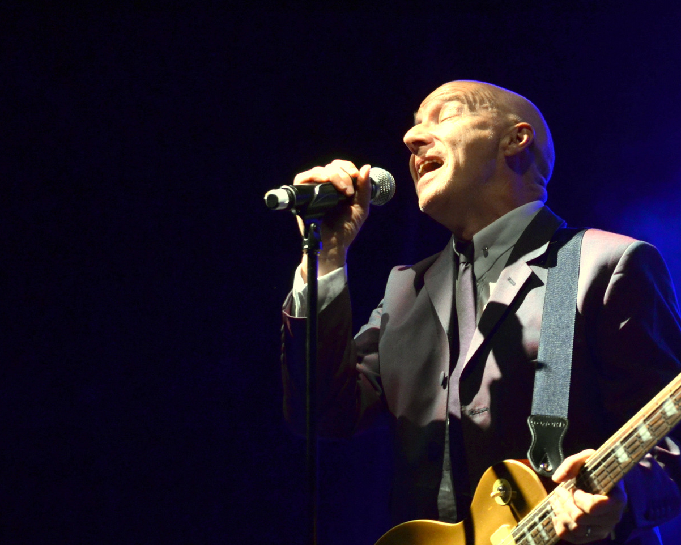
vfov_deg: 8.7
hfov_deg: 10.9
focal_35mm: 178
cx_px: 446
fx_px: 3581
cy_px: 295
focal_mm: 95
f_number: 4.5
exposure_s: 1/125
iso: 1600
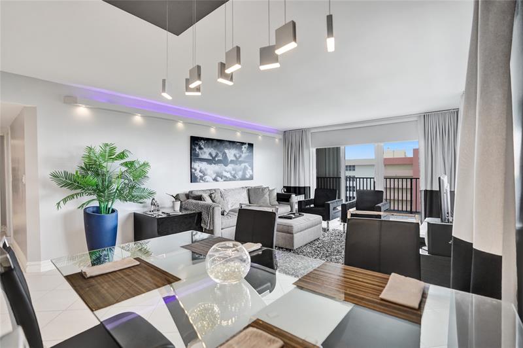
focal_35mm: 16
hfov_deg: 96.8
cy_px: 174
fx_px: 232
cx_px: 262
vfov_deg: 73.6
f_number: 2.8
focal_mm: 16
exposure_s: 1/640
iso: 800
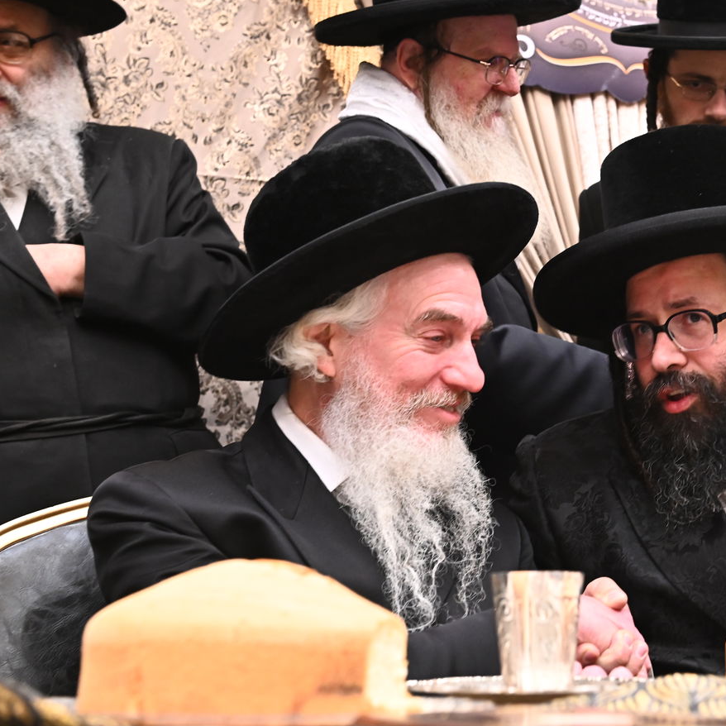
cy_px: 364
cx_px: 526
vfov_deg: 26.5
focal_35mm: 65
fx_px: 1542
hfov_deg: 26.2
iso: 3200
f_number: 5.6
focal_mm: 48
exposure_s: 1/160
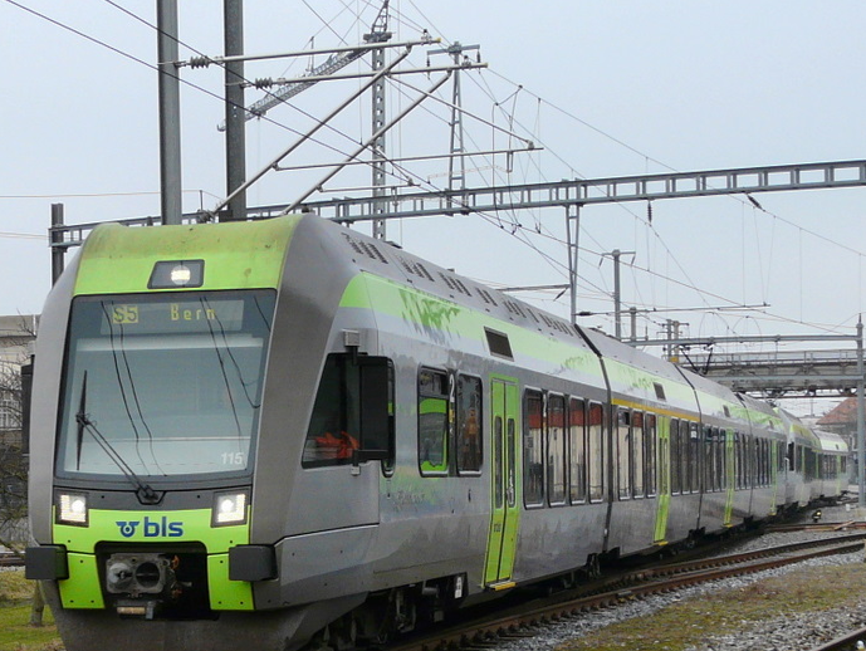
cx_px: 363
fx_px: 1527
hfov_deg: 31.6
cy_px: 389
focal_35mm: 61
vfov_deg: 24.0
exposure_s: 1/160
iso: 100
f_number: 4
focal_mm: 6.8
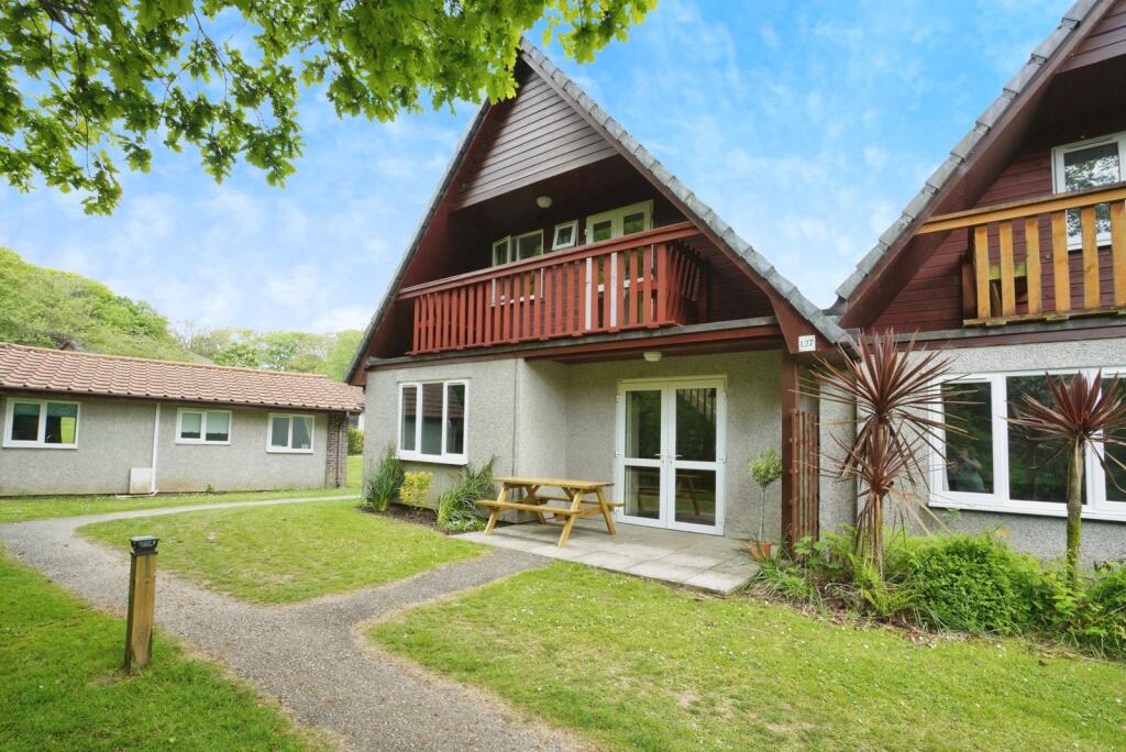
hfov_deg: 96.7
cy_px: 376
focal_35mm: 16
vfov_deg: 73.8
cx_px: 563
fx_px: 501
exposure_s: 1/500
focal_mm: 16
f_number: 9
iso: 2000
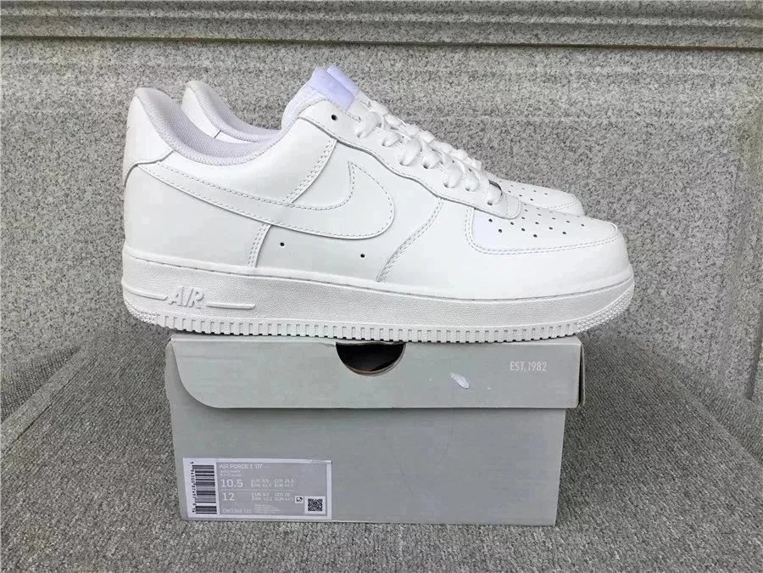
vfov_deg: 45.4
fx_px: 683
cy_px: 286
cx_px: 382
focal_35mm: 31
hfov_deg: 58.4
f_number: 2.4
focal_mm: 3.3
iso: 25
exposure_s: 1/120
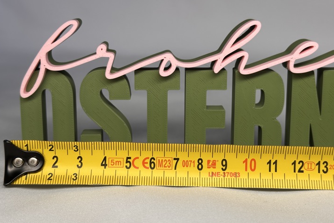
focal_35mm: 56
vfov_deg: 24.2
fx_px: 519
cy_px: 92
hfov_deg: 35.6
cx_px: 183
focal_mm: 6.86
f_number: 1.78
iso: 64
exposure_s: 1/797
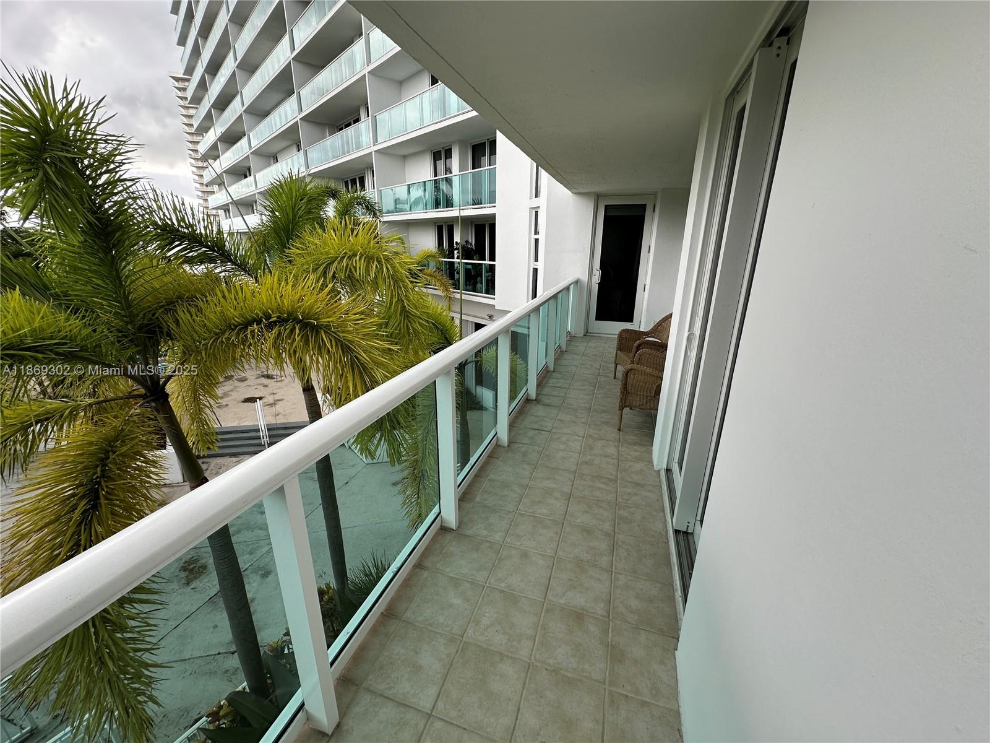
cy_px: 372
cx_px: 495
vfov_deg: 85.7
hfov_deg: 102.1
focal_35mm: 14
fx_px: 400
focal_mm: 2.22
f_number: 2.2
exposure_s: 1/135
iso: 40
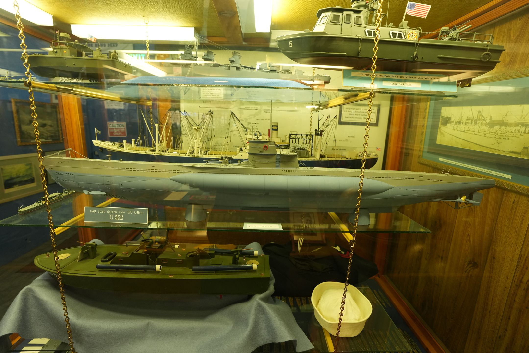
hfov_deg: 96.7
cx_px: 264
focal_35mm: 16
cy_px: 176
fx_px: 235
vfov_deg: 73.7
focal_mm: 16
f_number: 4
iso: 1250
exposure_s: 1/30
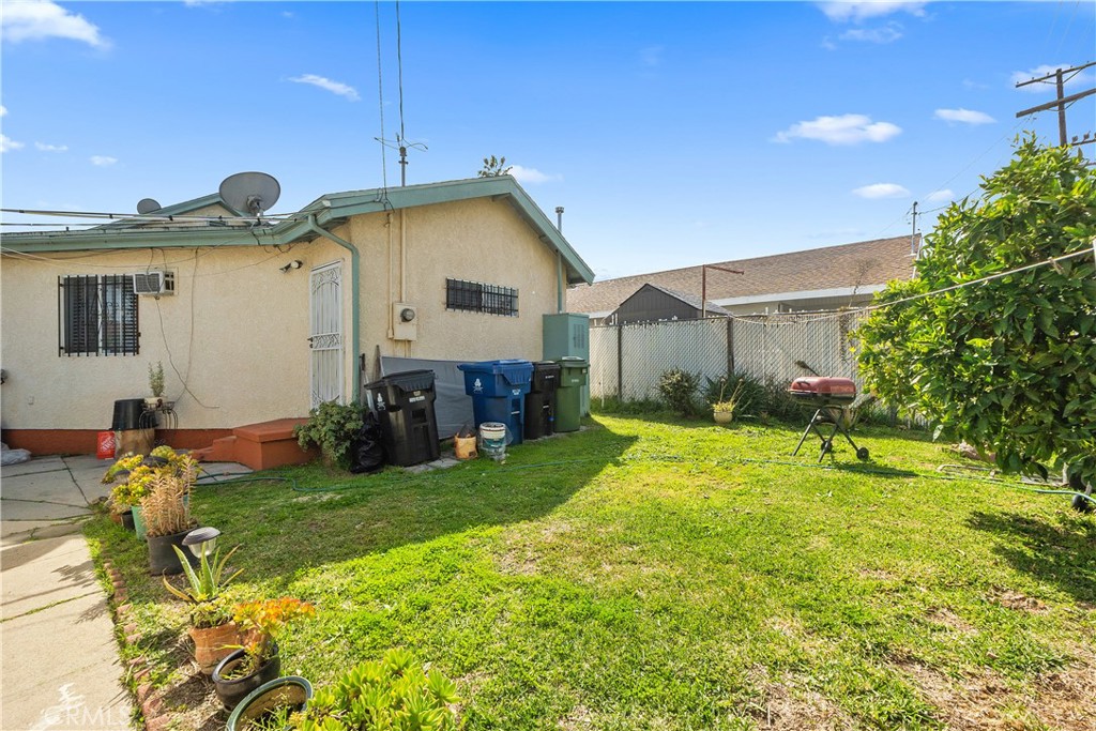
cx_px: 548
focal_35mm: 15
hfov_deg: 100.4
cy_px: 366
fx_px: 457
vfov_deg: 77.3
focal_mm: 10
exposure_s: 1/320
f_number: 10
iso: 100
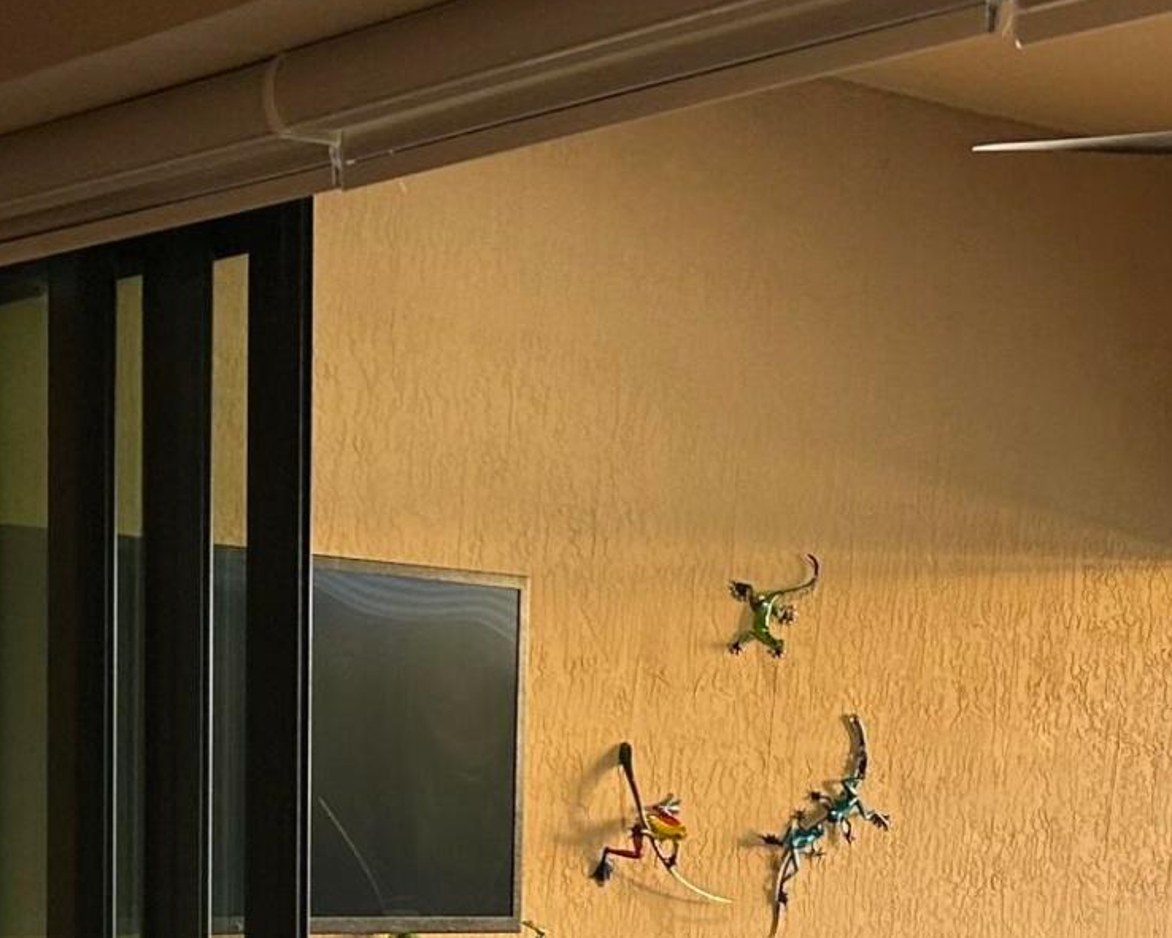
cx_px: 1612
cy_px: 1086
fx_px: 3435
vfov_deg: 15.1
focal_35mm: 99
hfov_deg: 17.8
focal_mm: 5.7
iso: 100
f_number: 1.5
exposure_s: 1/60
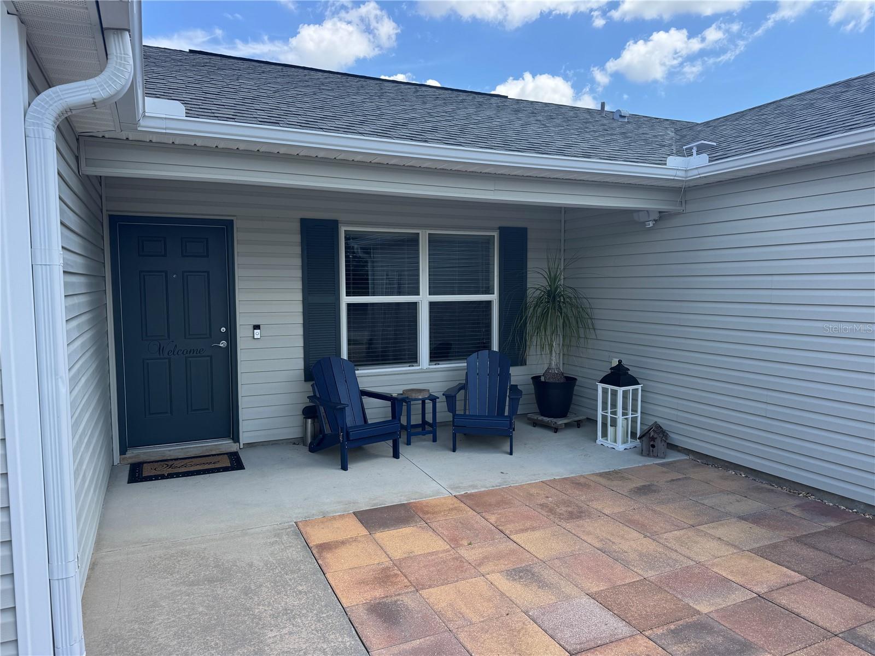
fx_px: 607
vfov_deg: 56.8
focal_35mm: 24
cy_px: 328
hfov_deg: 71.6
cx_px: 438
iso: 80
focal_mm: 6.76
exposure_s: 1/1285
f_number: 1.78
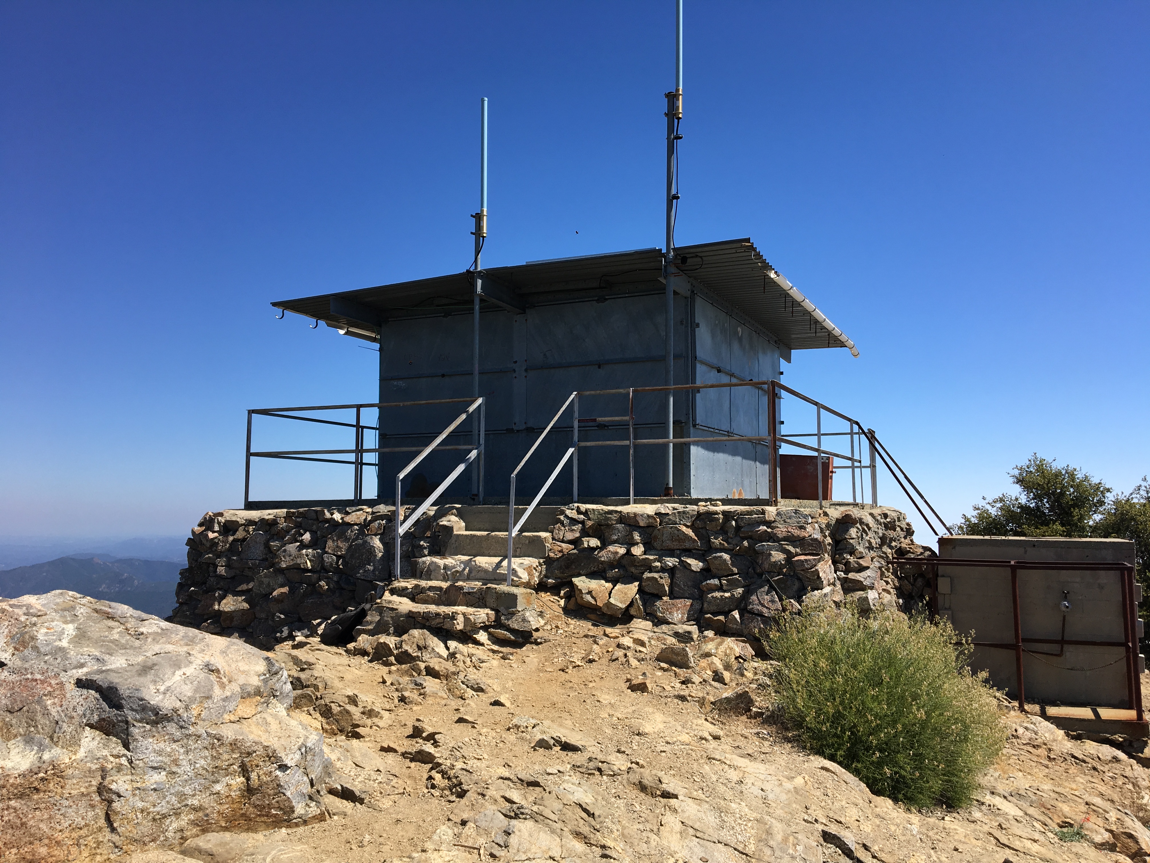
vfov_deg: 48.2
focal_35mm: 29
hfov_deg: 61.7
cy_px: 432
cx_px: 575
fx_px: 963
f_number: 2.2
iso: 25
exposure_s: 1/1923
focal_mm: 4.15
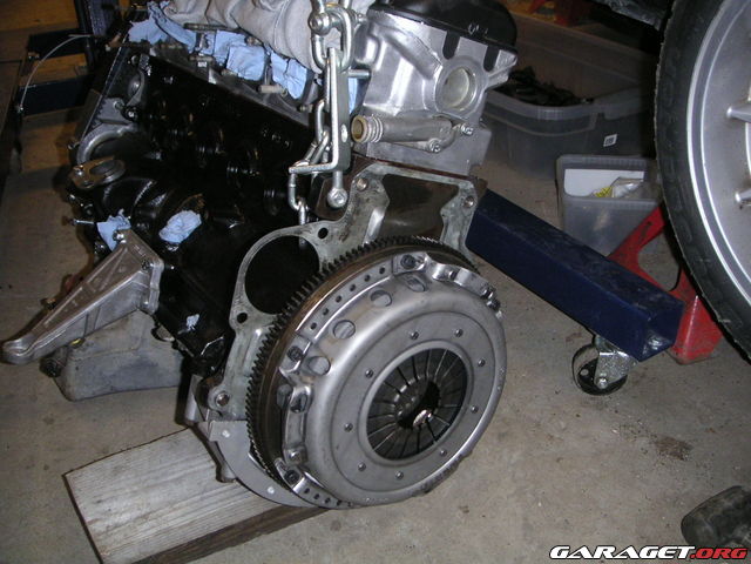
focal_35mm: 38
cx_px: 376
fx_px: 824
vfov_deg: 37.7
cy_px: 282
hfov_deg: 49.0
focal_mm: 6
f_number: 2.8
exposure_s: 1/45
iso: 160
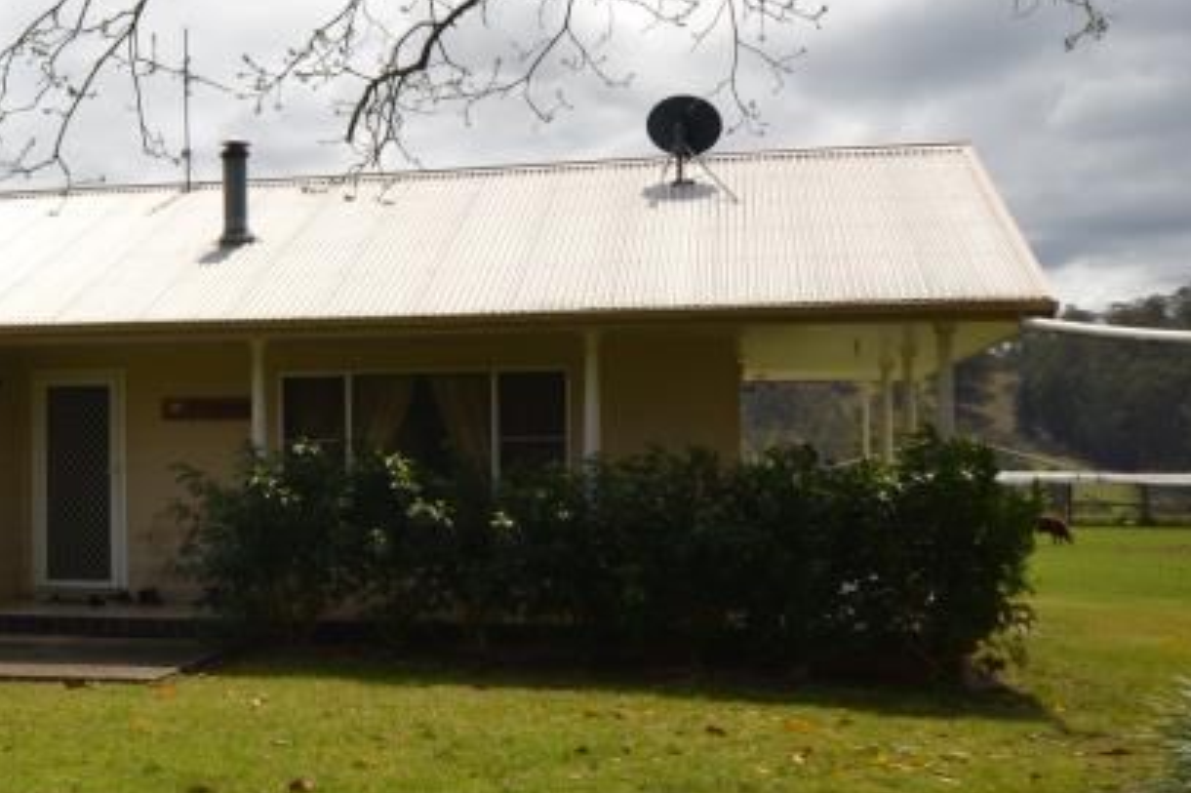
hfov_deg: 32.0
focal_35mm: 59
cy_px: 481
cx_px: 82
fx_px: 1951
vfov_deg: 22.9
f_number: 10
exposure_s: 1/200
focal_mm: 20
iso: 100
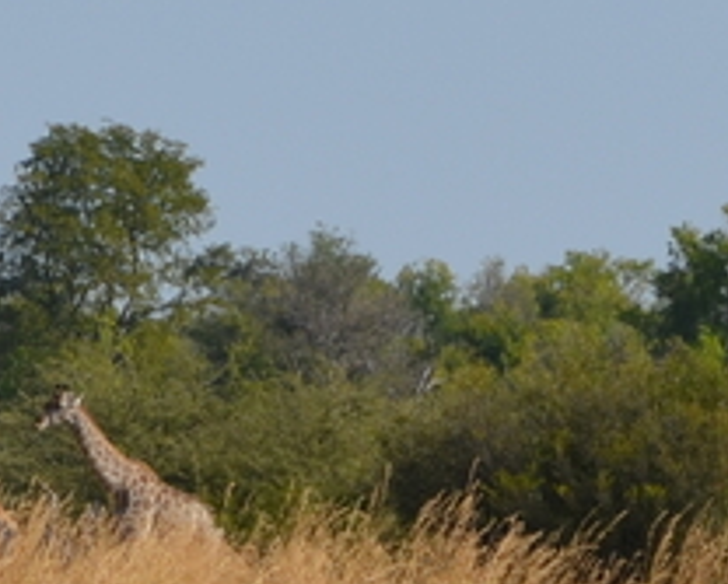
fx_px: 18254
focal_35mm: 846
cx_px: 46
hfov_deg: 2.3
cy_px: 521
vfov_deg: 1.8
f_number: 8
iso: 100
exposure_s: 1/320
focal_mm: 98
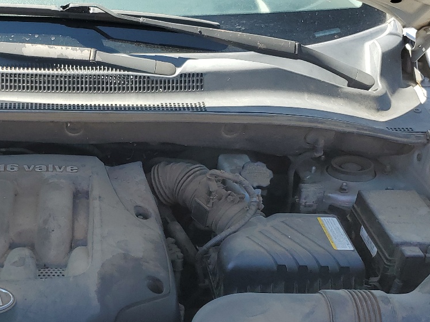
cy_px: 199
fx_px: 696
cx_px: 73
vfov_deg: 26.0
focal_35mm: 56
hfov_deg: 33.2
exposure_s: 1/714
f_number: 1.5
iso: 50
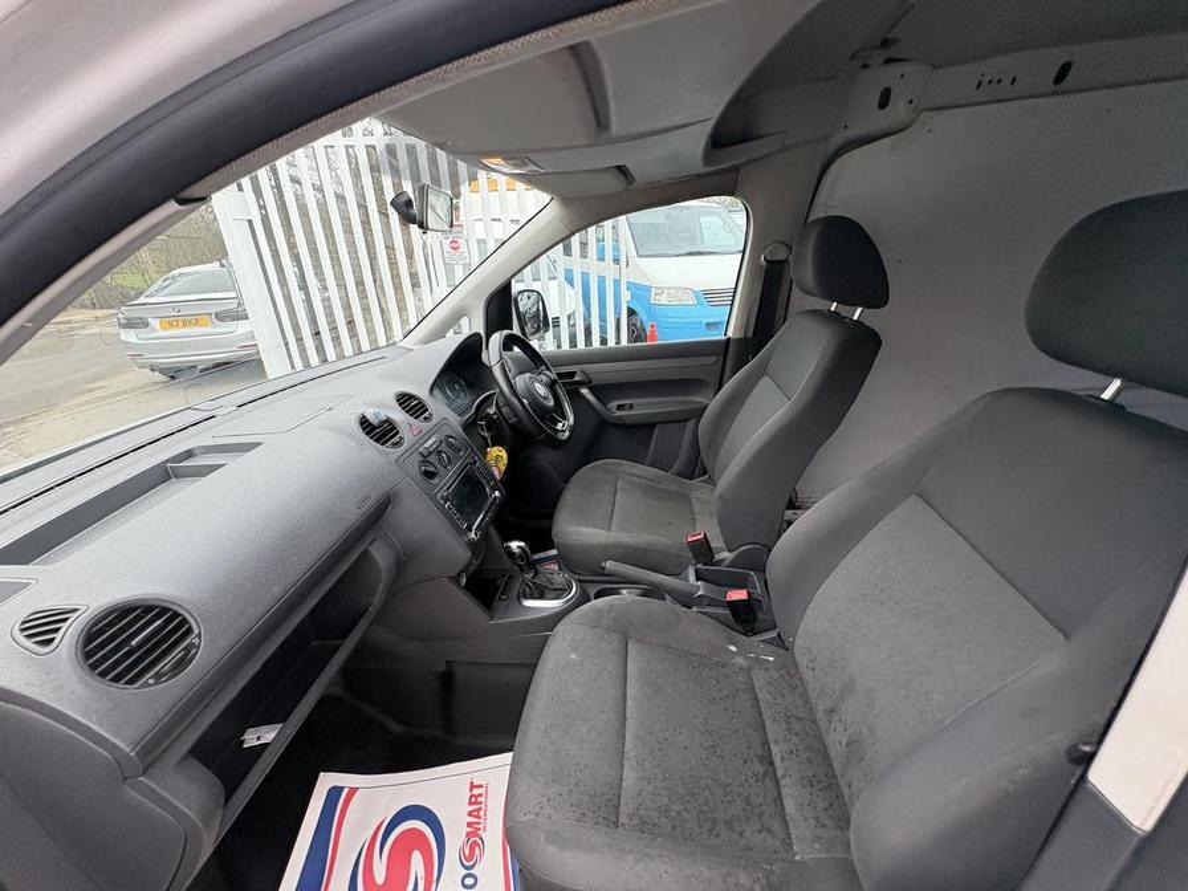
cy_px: 446
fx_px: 480
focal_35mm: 14
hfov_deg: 102.1
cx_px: 594
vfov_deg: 85.7
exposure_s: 1/100
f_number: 2.2
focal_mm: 2.22
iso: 125
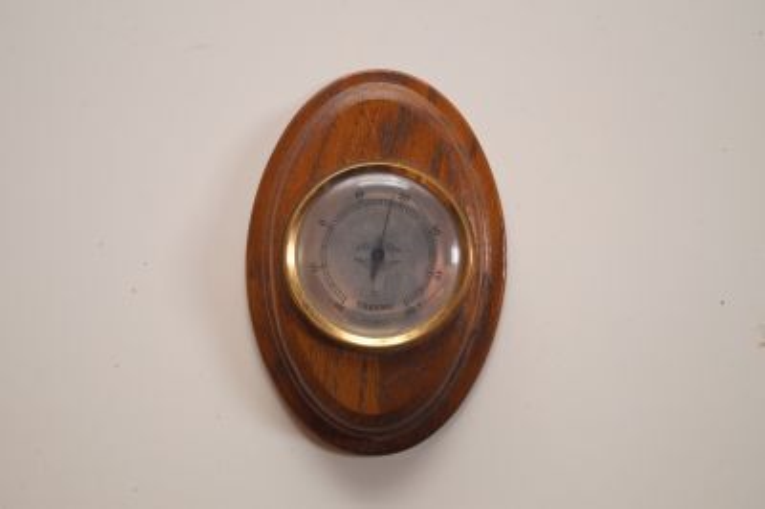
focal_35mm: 52
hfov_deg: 37.9
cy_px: 254
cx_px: 382
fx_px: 1115
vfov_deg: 25.7
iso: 250
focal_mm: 35
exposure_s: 1/60
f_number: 5
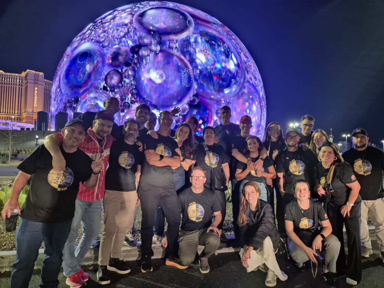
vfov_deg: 58.9
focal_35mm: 23
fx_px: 255
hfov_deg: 73.9
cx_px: 192
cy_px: 144
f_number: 1.8
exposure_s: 1/120
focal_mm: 5.4
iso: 800
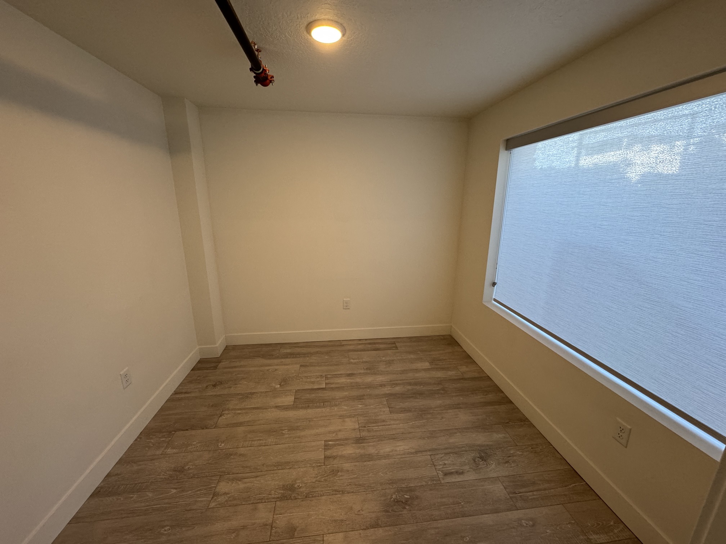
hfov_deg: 102.1
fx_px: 294
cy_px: 272
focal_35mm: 14
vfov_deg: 85.7
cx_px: 363
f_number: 2.2
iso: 250
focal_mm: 2.22
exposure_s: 1/120
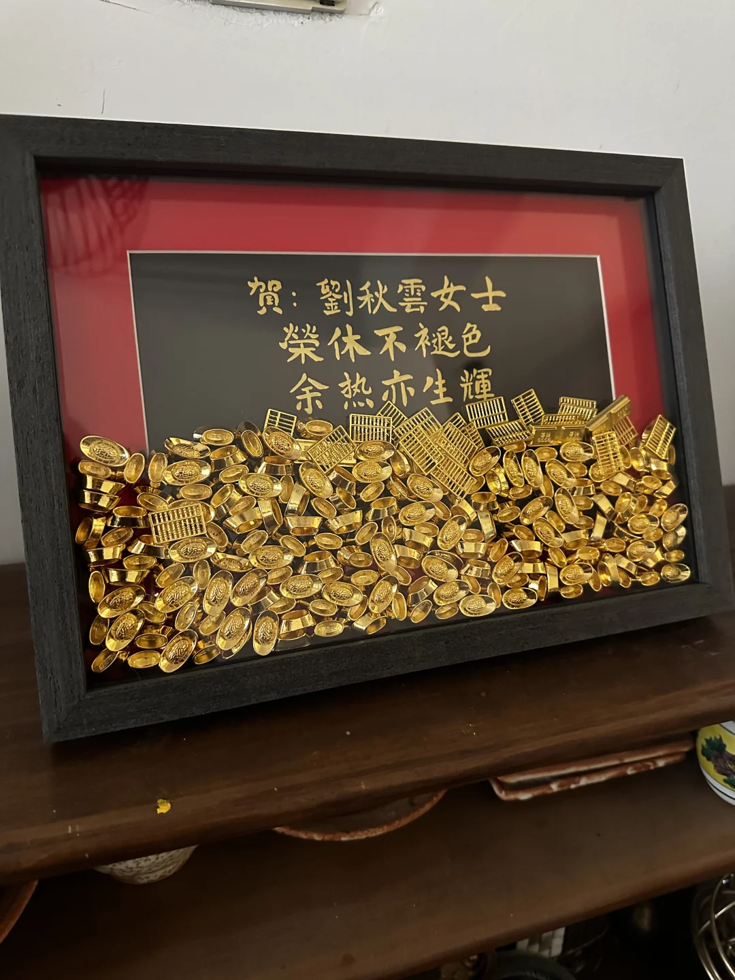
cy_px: 490
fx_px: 679
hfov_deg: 56.8
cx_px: 368
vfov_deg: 71.6
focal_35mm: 24
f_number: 1.78
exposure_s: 1/33
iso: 1000
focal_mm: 6.86
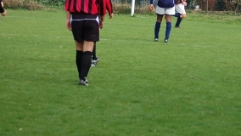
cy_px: 20
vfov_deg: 5.5
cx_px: 178
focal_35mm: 219
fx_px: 1400
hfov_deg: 9.8
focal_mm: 66
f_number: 4.2
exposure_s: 1/800
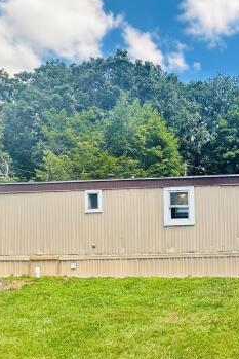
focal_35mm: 30
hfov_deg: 39.0
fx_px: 298
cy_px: 212
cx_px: 235
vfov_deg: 61.5
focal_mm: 2.22
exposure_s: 1/316
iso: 40
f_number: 2.2
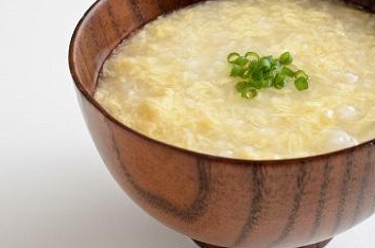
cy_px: 103
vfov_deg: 16.0
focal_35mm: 85
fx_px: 884
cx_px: 262
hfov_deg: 23.8
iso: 100
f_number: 10
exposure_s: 1/1.25
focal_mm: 40
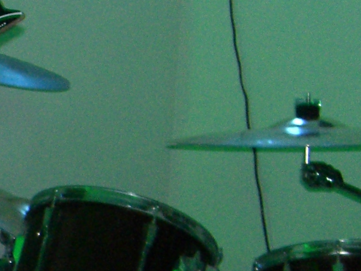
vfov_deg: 9.6
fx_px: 1617
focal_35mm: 155
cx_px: -325
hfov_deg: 11.6
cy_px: 149
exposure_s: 1/60
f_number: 2.8
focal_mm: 7.9
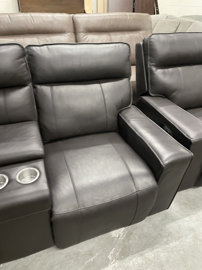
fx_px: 202
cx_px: 101
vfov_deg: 67.3
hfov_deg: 53.1
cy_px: 135
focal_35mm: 26
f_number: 1.6
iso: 500
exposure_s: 1/40
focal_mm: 4.2
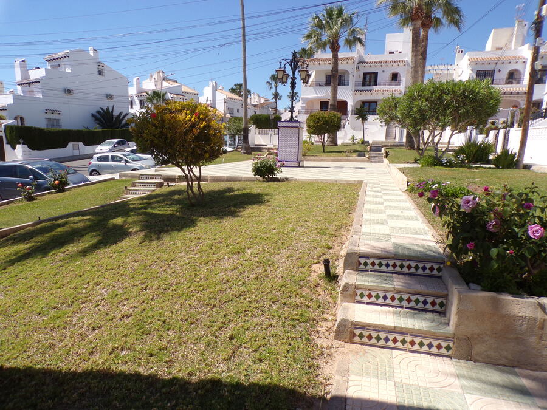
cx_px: 274
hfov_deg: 71.6
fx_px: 379
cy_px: 205
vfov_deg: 56.8
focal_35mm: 24
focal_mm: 4.3
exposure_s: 1/340
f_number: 5.8
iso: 80
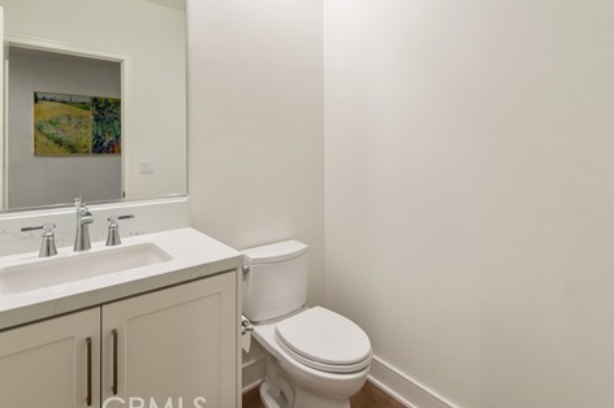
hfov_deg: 86.9
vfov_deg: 63.5
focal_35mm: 19
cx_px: 307
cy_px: 151
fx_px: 324
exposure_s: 1/200
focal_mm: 14
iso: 400
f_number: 2.8
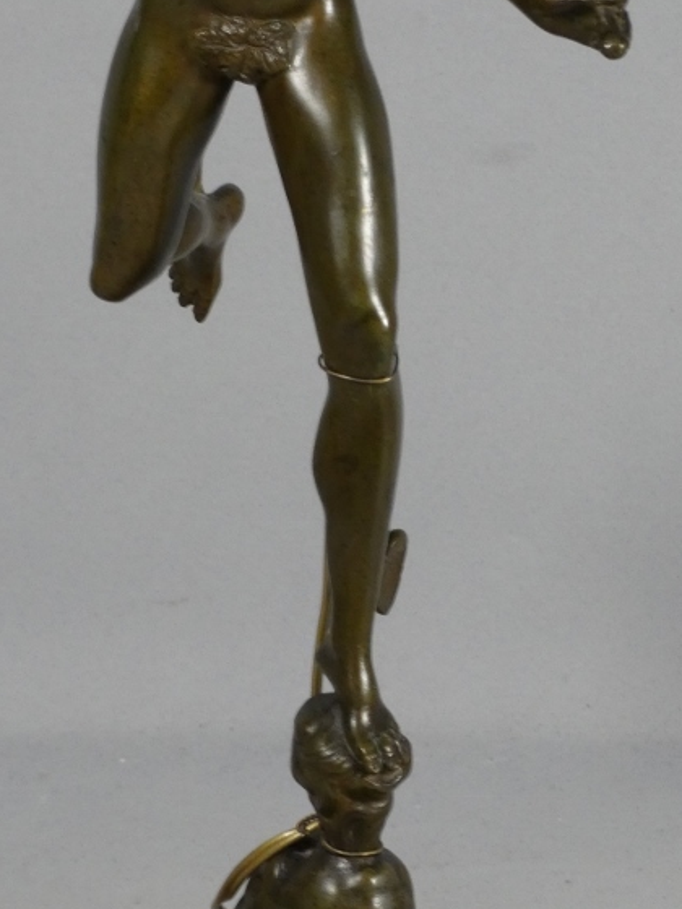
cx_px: 354
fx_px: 5858
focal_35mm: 223
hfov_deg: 6.7
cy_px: 696
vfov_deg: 8.9
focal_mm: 21.9
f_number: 5.1
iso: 400
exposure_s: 1/125
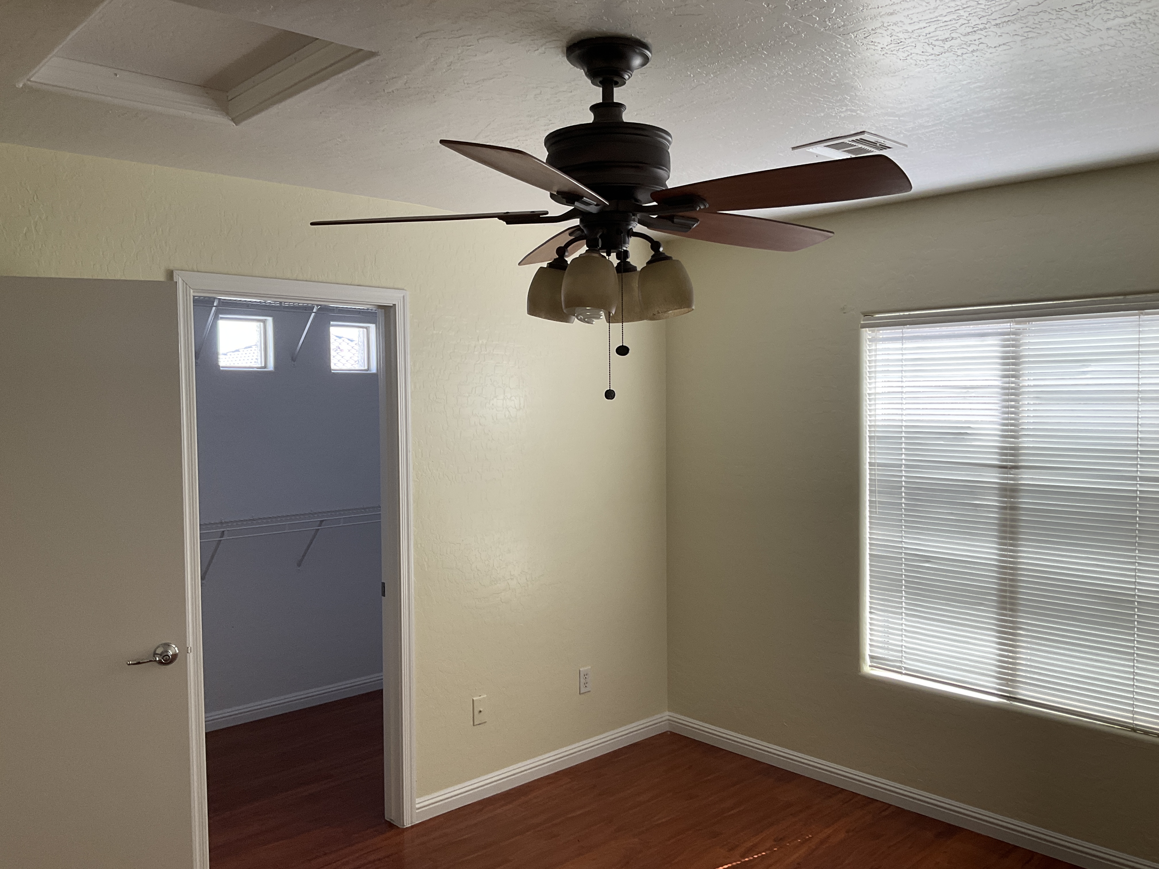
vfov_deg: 48.2
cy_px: 434
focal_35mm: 29
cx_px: 580
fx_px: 971
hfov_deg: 61.7
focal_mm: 3
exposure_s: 1/117
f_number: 1.8
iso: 64
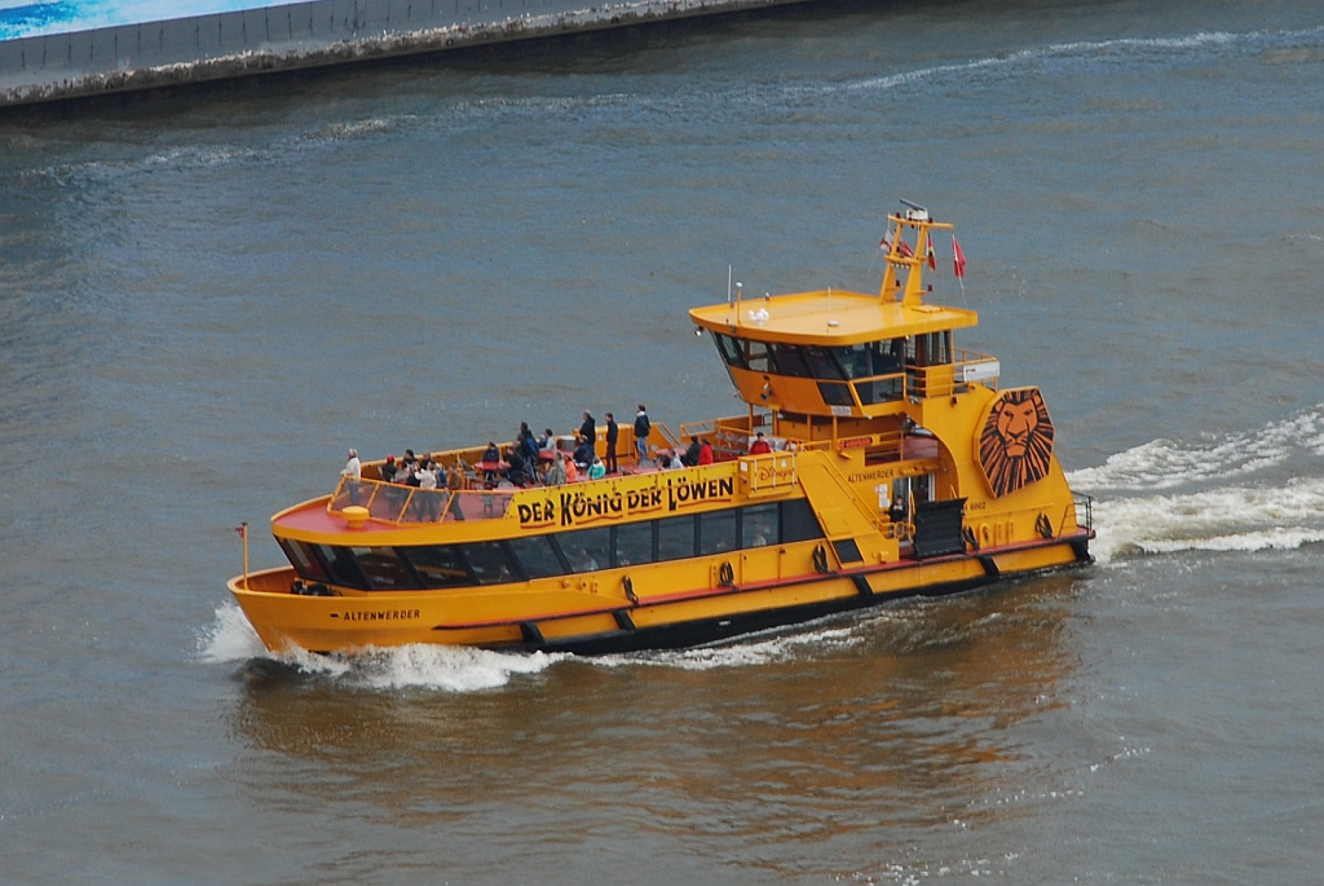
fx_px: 7455
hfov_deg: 10.1
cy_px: 443
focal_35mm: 202
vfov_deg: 6.8
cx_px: 662
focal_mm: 135
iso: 200
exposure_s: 1/125
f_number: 9
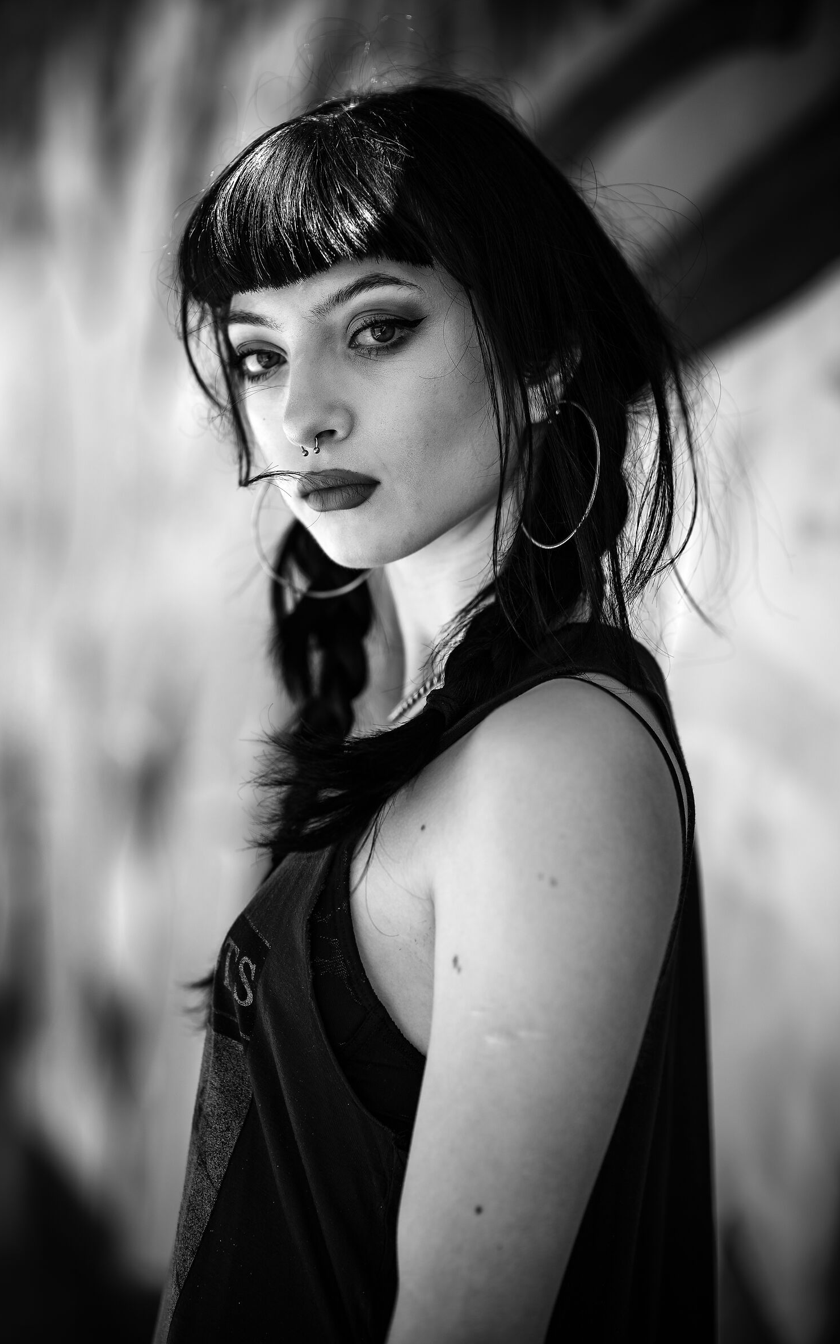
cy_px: 679
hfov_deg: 18.1
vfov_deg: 28.6
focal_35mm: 72
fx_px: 2636
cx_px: 359
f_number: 2
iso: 100
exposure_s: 1/800
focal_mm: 85
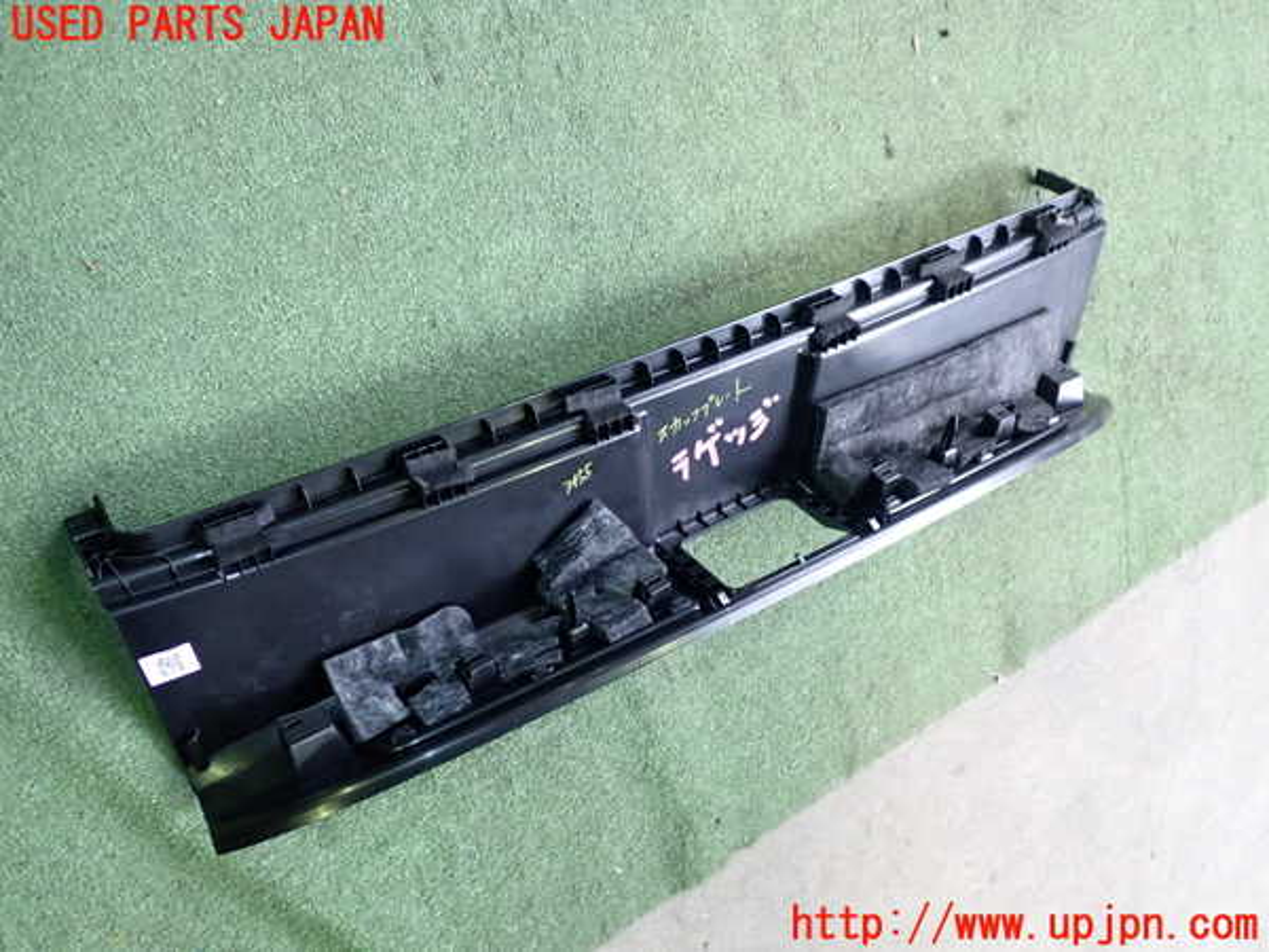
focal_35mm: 30
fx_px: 1100
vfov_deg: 46.8
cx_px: 634
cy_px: 476
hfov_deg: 60.0
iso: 400
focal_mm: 5.4
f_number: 2.3
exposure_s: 1/30
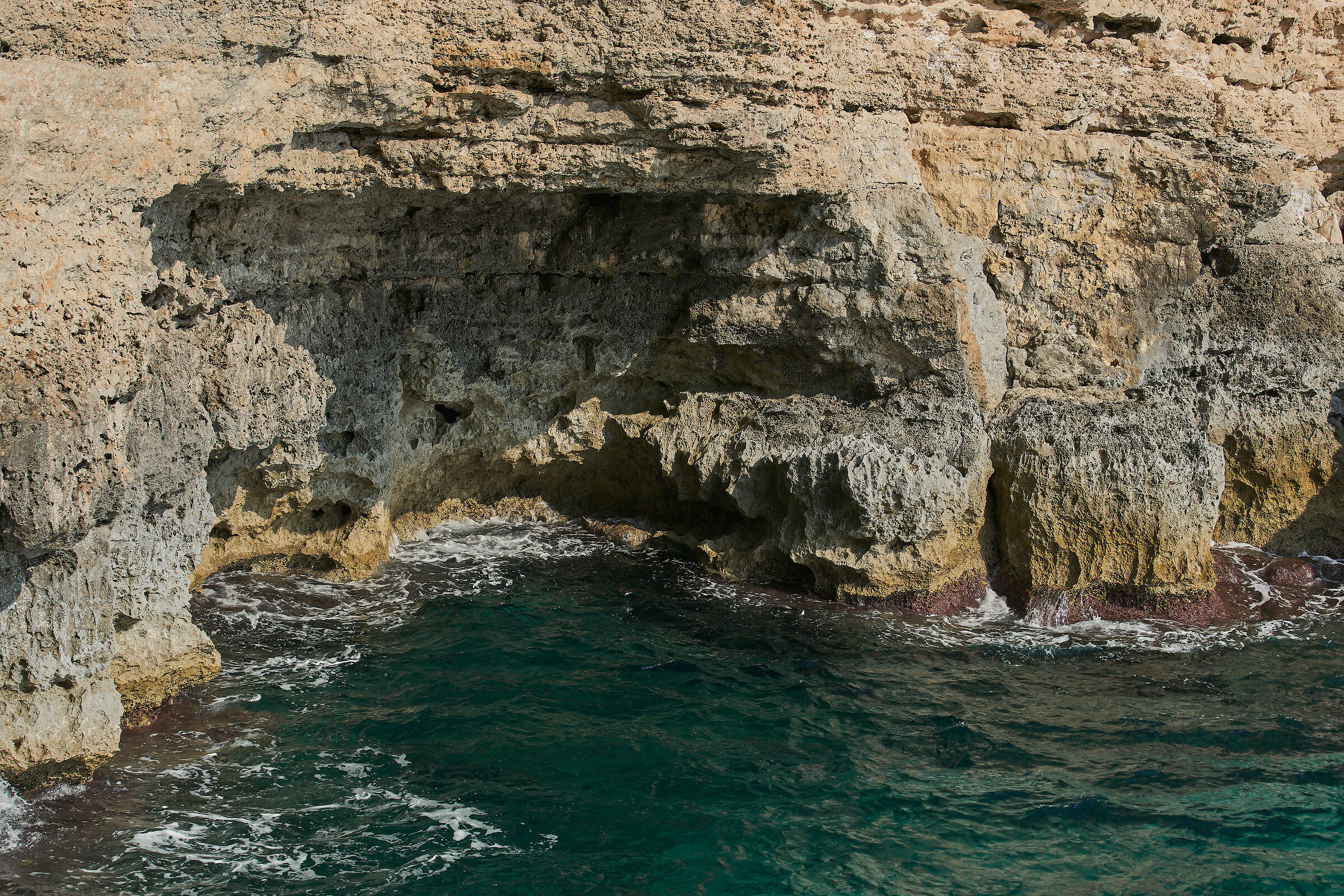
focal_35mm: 70
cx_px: 672
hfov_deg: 28.8
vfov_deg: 19.5
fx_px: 2613
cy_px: 448
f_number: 8
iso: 125
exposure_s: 1/250
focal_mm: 70
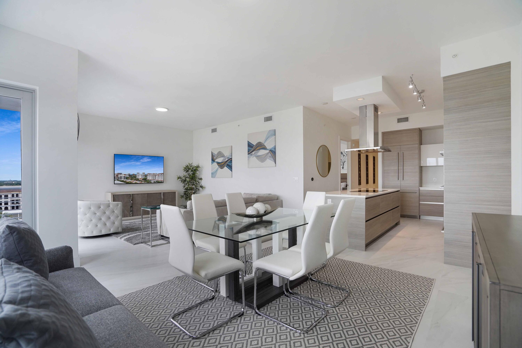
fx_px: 232
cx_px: 261
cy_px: 174
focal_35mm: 16
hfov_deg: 96.7
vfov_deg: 73.7
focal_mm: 16
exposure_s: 1/200
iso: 500
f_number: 5
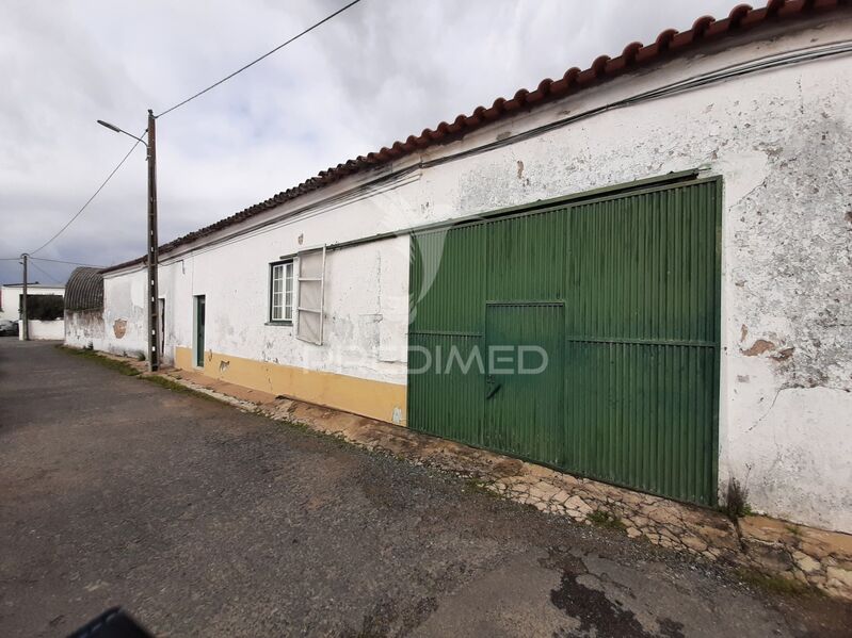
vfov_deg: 89.9
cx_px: 426
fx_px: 320
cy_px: 319
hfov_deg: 106.2
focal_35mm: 13
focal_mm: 1.42
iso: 40
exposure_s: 1/1186
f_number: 2.2
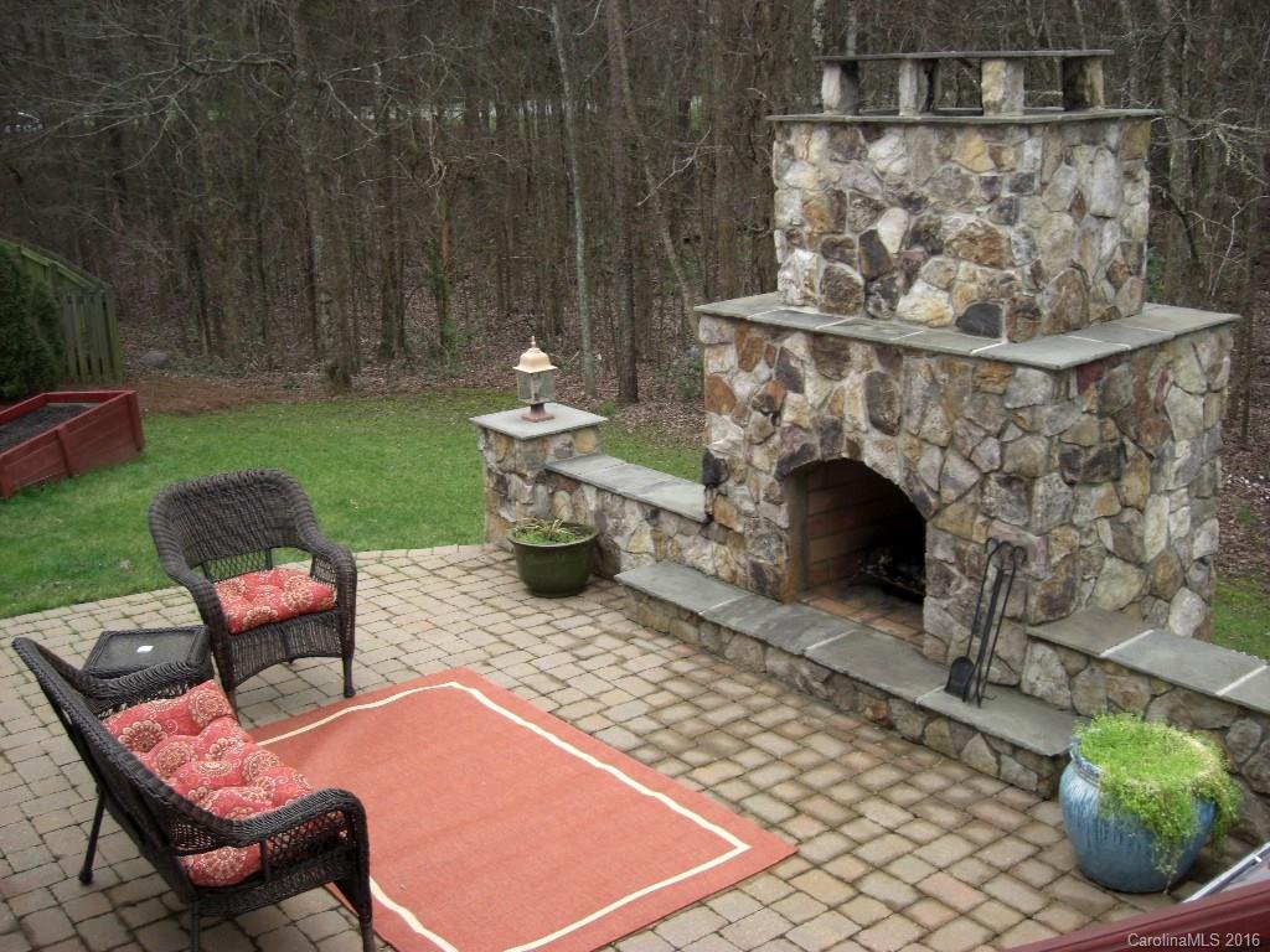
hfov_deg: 49.0
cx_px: 635
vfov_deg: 37.7
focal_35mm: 38
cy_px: 476
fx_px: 1394
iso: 80
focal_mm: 7.9
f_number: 2.8
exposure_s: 1/200
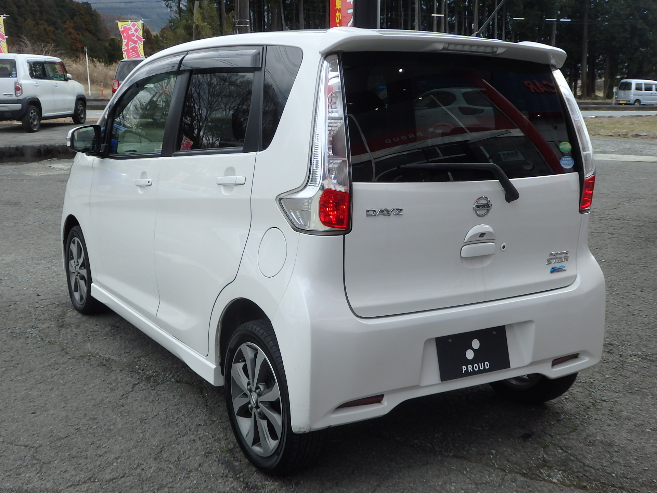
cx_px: 328
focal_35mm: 40
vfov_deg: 36.0
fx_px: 759
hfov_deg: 46.8
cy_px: 246
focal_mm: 7.3
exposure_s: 1/800
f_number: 3.7
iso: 125
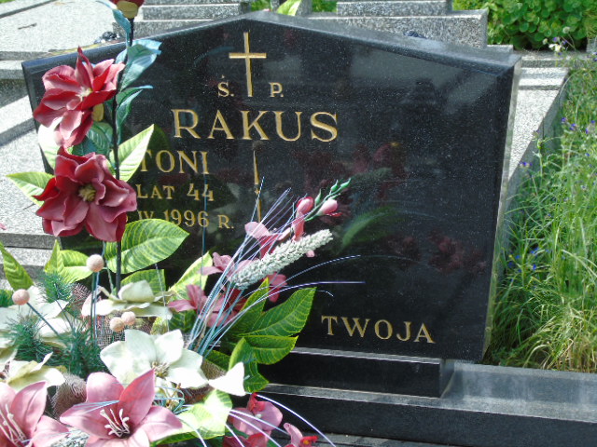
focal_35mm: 71
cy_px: 224
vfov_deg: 20.7
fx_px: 1224
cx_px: 298
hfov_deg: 27.4
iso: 80
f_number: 4.7
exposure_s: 1/100
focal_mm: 13
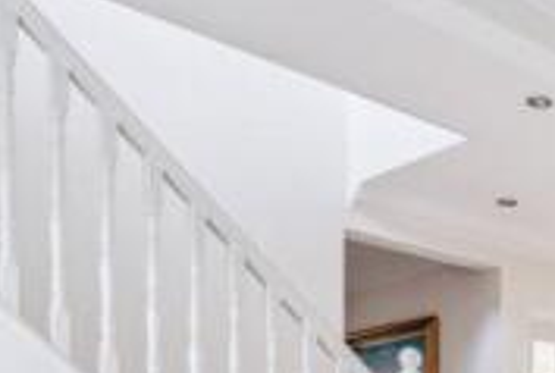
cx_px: 690
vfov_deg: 20.5
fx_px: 912
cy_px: 525
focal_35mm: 59
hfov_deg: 28.7
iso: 640
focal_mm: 16
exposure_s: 1/3
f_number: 10
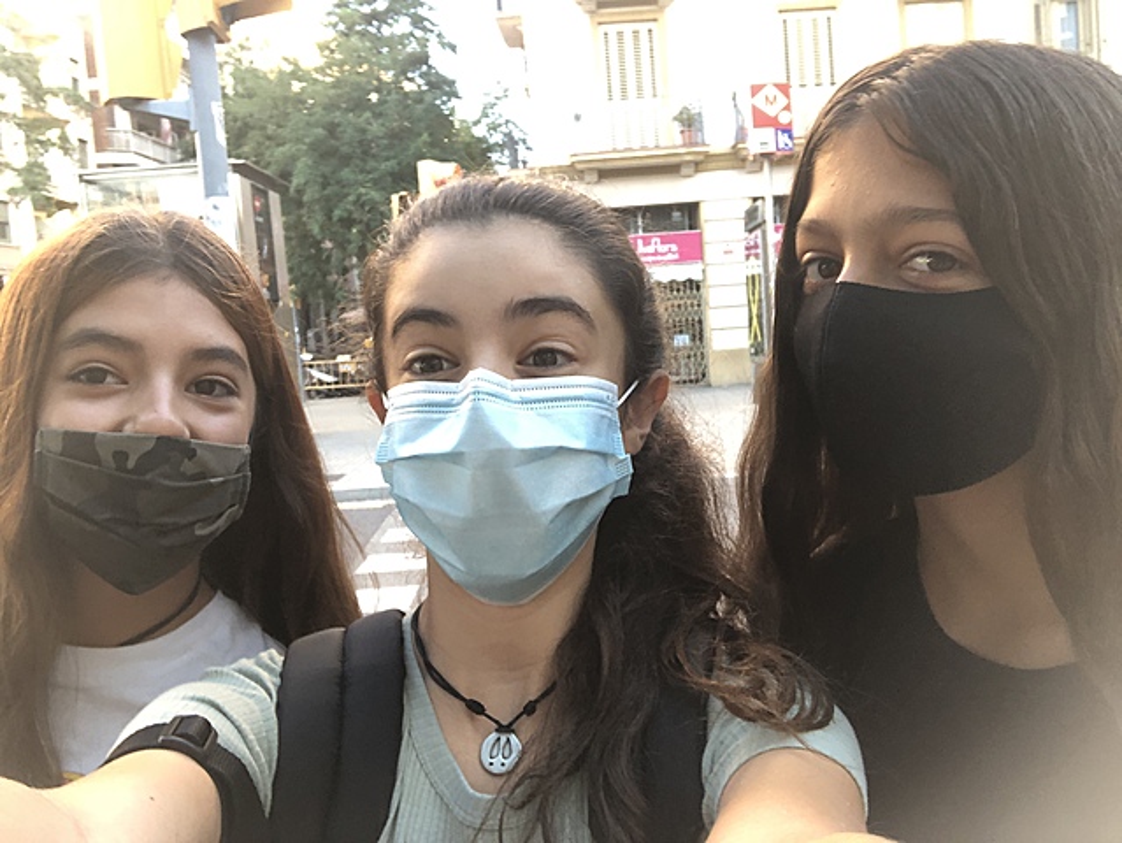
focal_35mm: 32
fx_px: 1038
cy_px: 422
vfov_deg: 44.2
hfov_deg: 56.8
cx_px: 561
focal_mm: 2.87
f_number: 2.2
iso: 100
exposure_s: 1/120
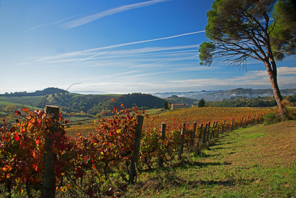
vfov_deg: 53.2
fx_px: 197
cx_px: 148
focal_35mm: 24
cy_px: 99
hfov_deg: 73.7
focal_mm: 24
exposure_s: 1/50
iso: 320
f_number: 20
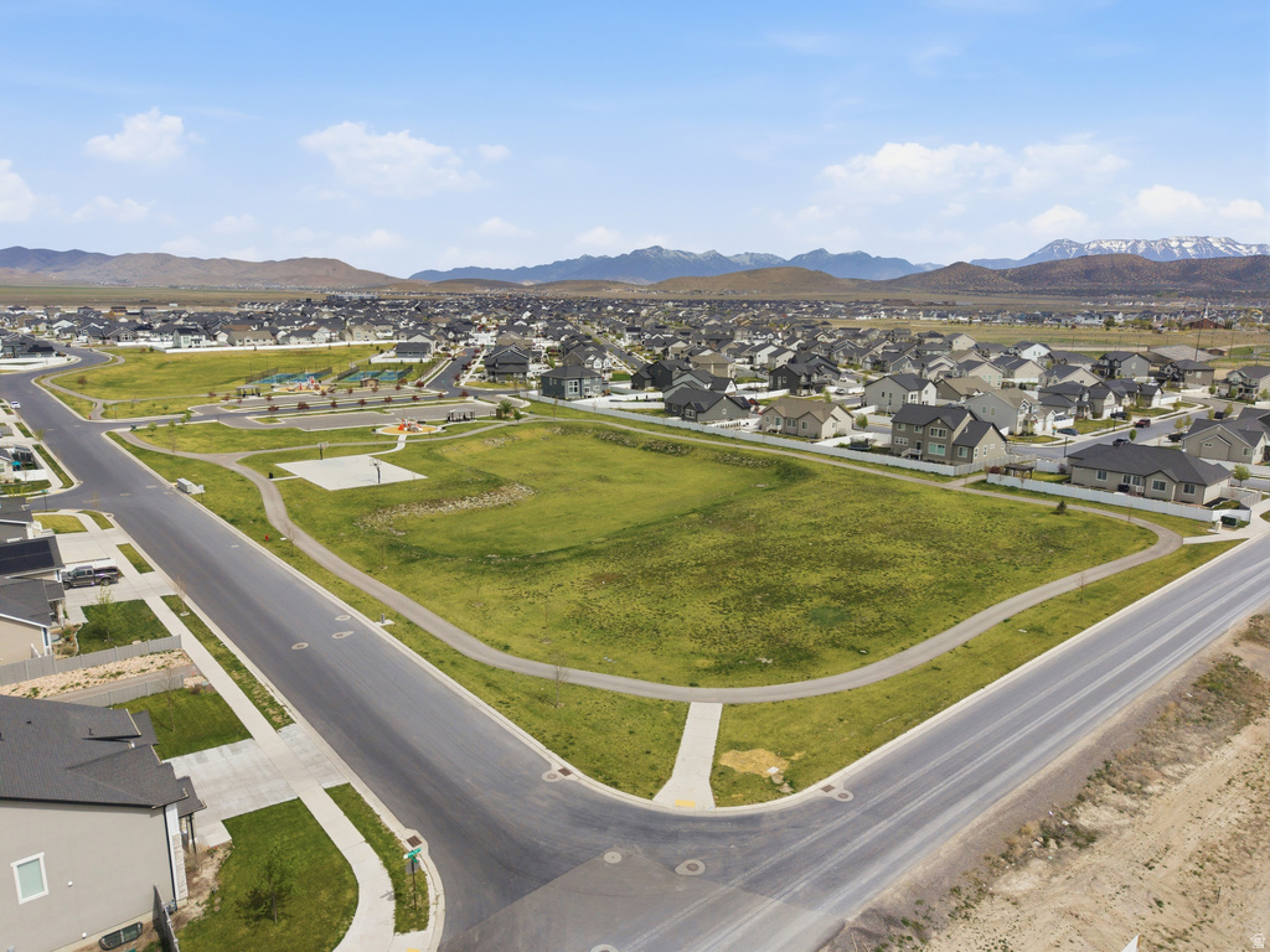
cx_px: 635
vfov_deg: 56.8
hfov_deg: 71.6
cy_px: 476
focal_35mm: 24
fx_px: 881
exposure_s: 1/6400
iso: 140
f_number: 1.8
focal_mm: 8.7
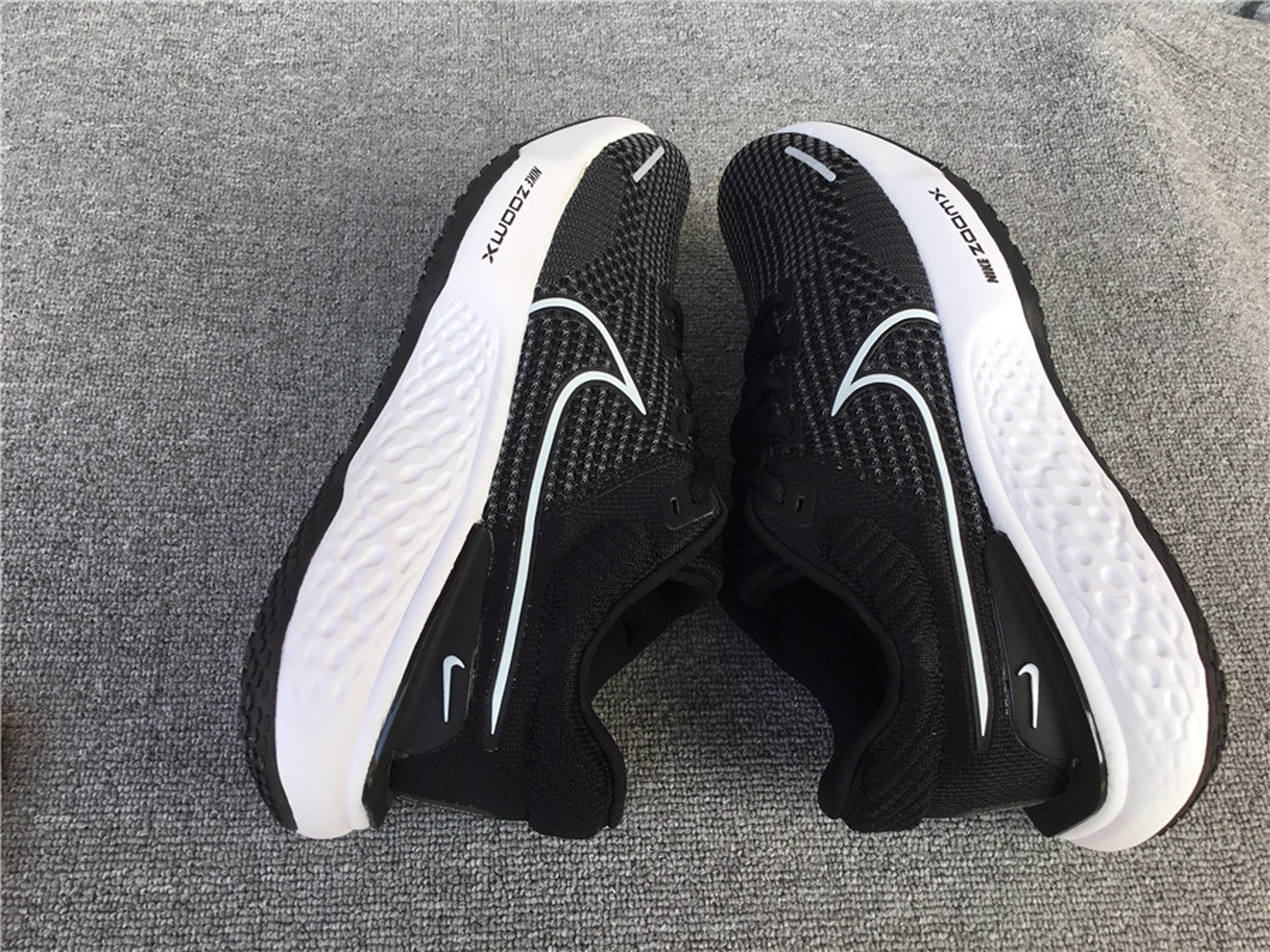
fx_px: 1137
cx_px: 635
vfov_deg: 45.4
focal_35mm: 31
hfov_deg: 58.4
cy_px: 476
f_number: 2.4
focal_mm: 3.3
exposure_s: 1/172
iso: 25
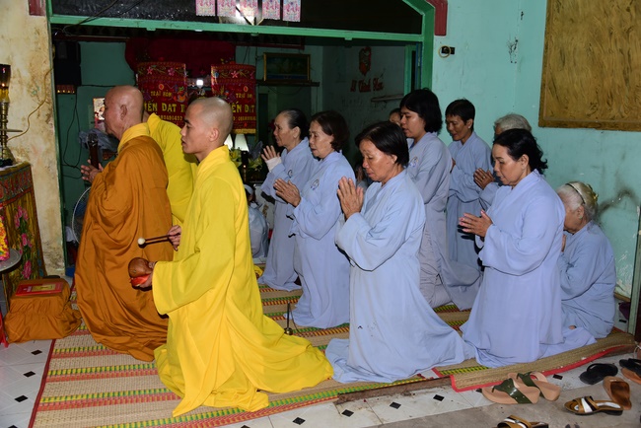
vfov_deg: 42.4
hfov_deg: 60.3
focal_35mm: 31
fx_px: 552
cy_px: 214
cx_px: 320
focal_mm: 31
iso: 500
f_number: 5
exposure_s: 1/80
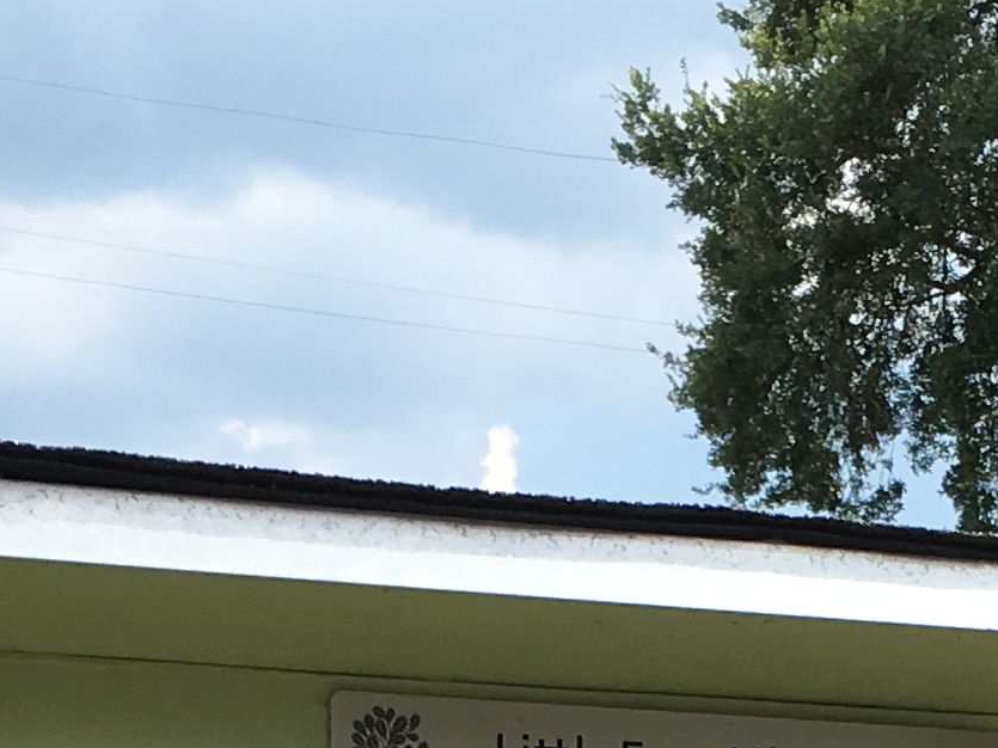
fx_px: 4036
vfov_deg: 9.5
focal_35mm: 140
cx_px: 984
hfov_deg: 13.9
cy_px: 1724
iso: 25
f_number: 2.2
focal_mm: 4.15
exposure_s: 1/962
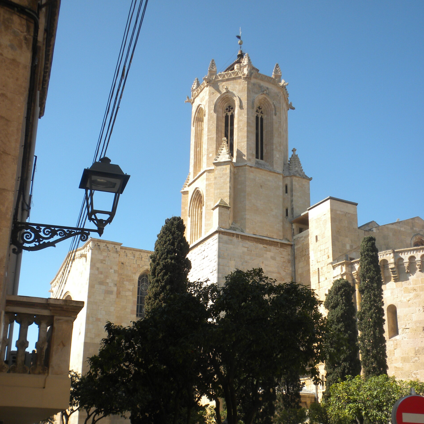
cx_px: 212
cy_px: 265
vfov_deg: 38.1
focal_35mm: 44
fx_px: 610
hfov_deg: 38.3
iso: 64
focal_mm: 6.6
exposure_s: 1/70
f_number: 10
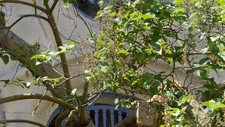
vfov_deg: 3.1
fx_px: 2346
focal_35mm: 393
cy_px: 54
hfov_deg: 5.4
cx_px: 319
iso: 200
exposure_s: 1/250
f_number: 5.6
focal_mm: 70
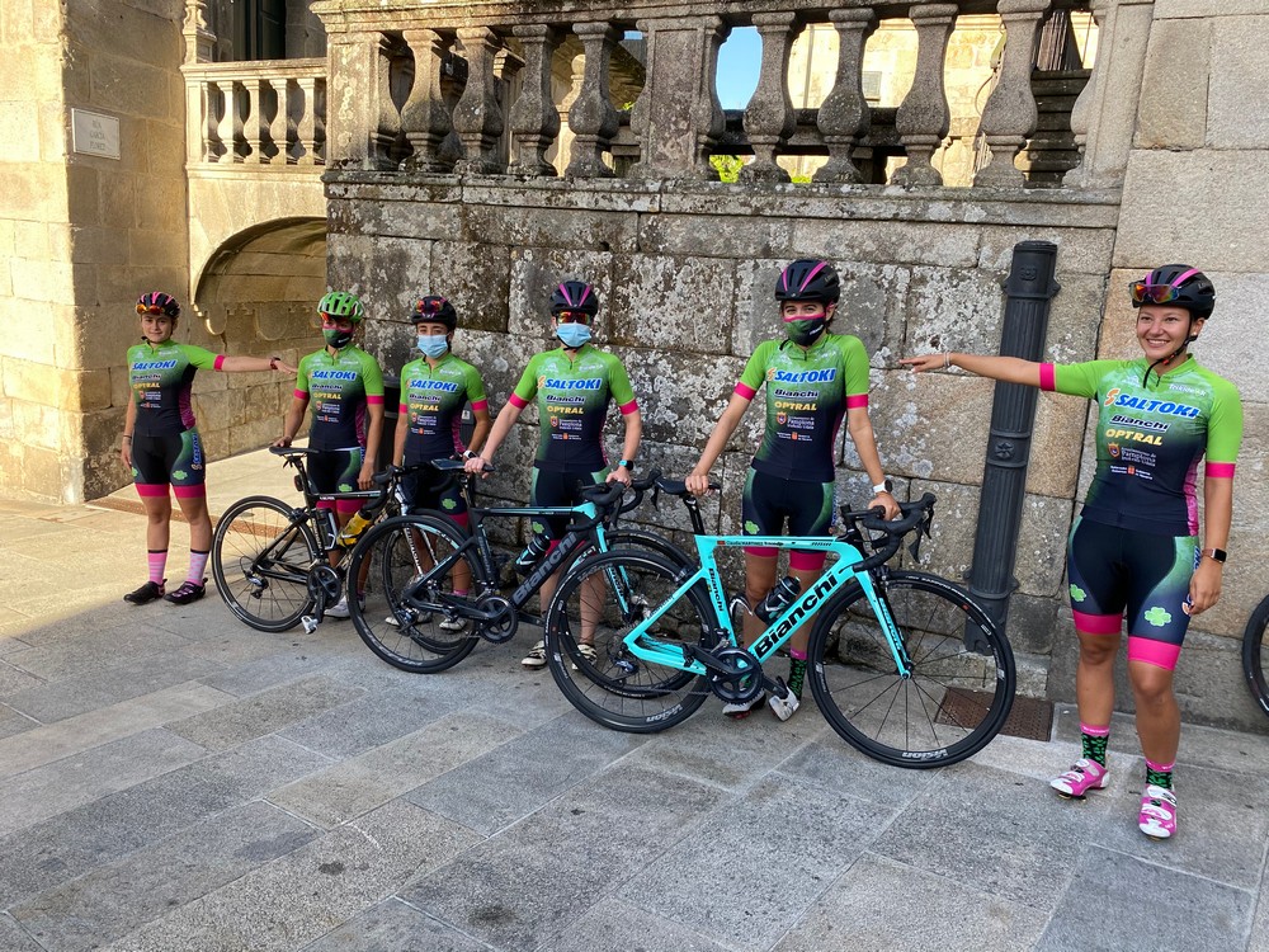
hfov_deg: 67.3
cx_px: 634
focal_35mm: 26
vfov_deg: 53.1
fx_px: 953
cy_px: 476
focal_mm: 4.25
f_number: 1.8
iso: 32
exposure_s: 1/301
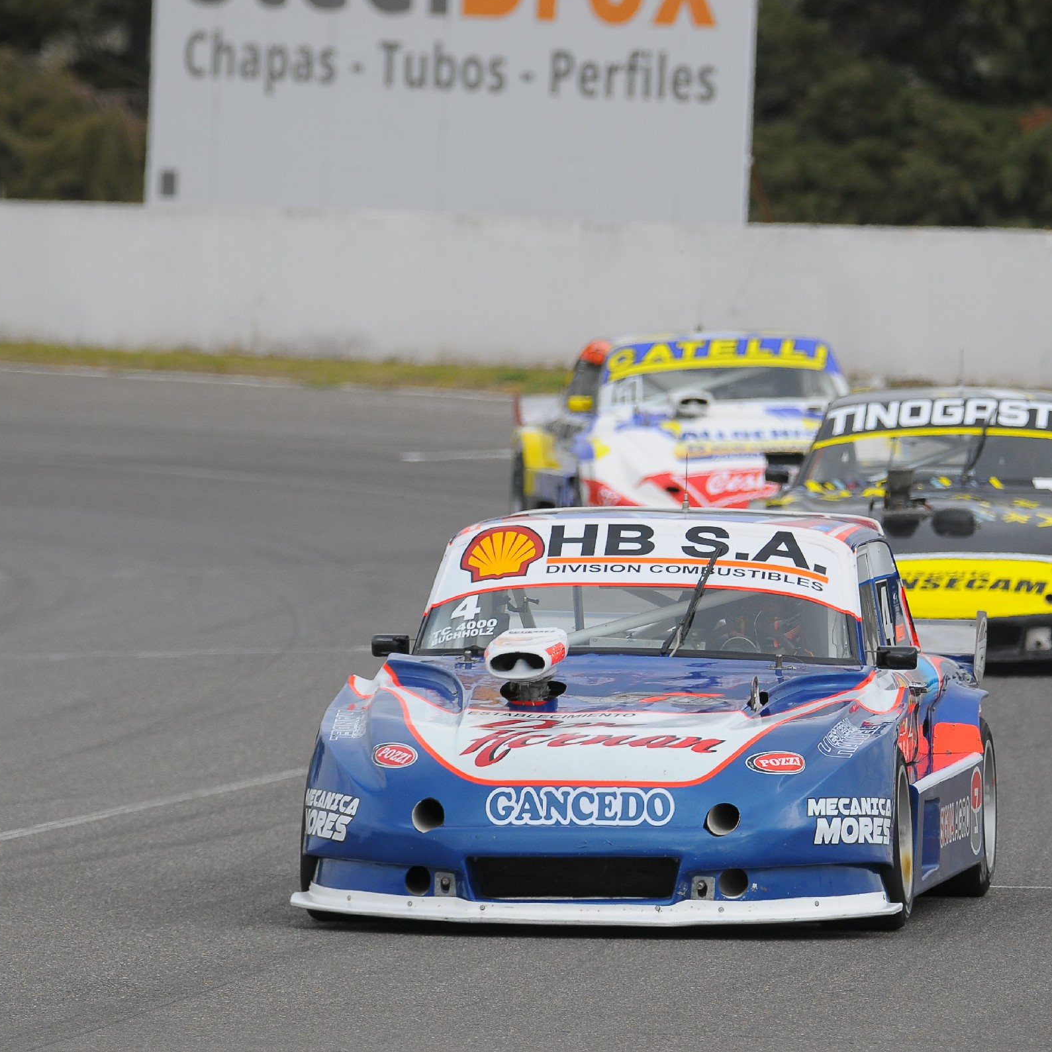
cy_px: 525
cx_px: 690
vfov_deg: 2.9
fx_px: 20492
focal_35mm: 596
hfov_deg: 2.9
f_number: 5.6
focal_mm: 310
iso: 200
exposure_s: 1/640
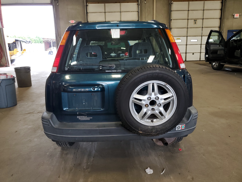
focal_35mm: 26
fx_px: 182
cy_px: 91
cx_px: 121
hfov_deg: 67.3
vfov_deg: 53.1
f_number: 1.5
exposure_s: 1/60.2
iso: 79
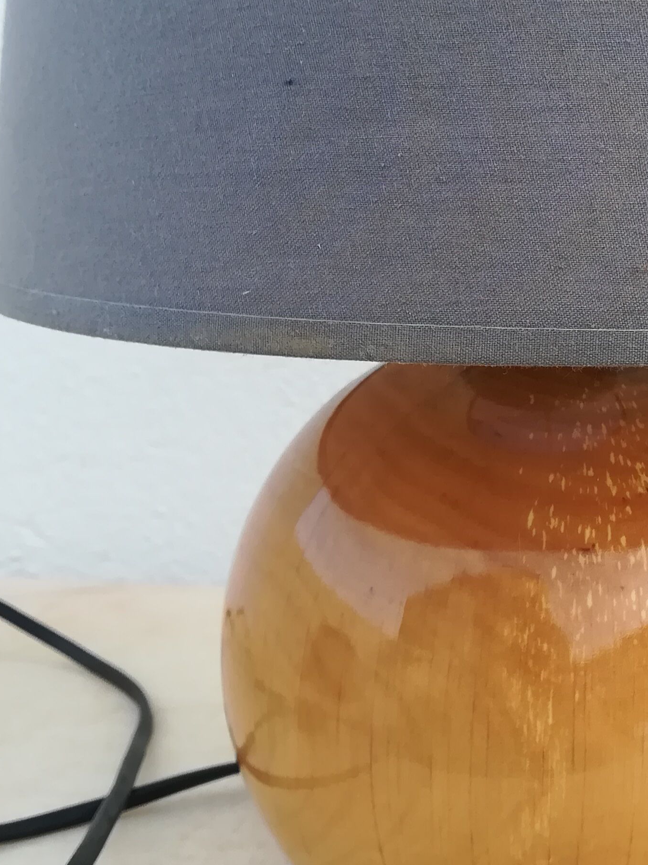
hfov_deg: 24.9
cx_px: 577
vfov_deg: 33.8
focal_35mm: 57
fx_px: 1423
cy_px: 394
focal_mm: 3.83
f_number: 2.2
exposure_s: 1/100
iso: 64
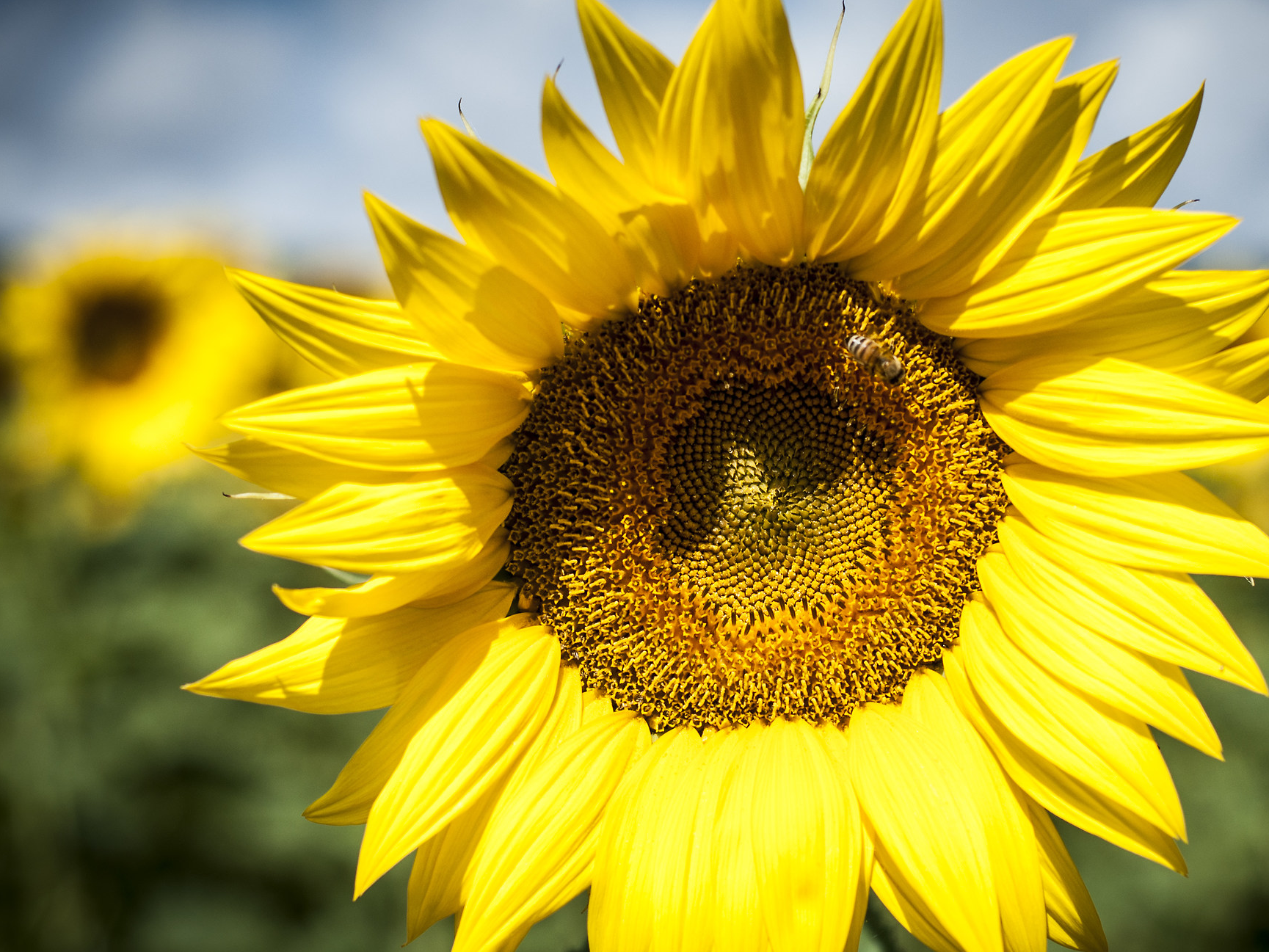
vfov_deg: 14.8
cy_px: 479
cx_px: 749
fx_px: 3666
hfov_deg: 19.6
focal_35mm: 100
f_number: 3.2
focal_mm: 50
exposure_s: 1/4000
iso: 200
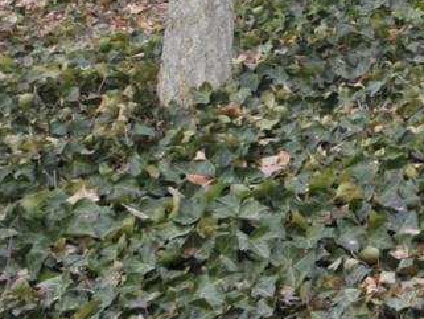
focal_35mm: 147
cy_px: -312
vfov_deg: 9.5
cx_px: 1263
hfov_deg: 10.1
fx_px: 1801
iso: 200
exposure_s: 1/250
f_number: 9
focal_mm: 16
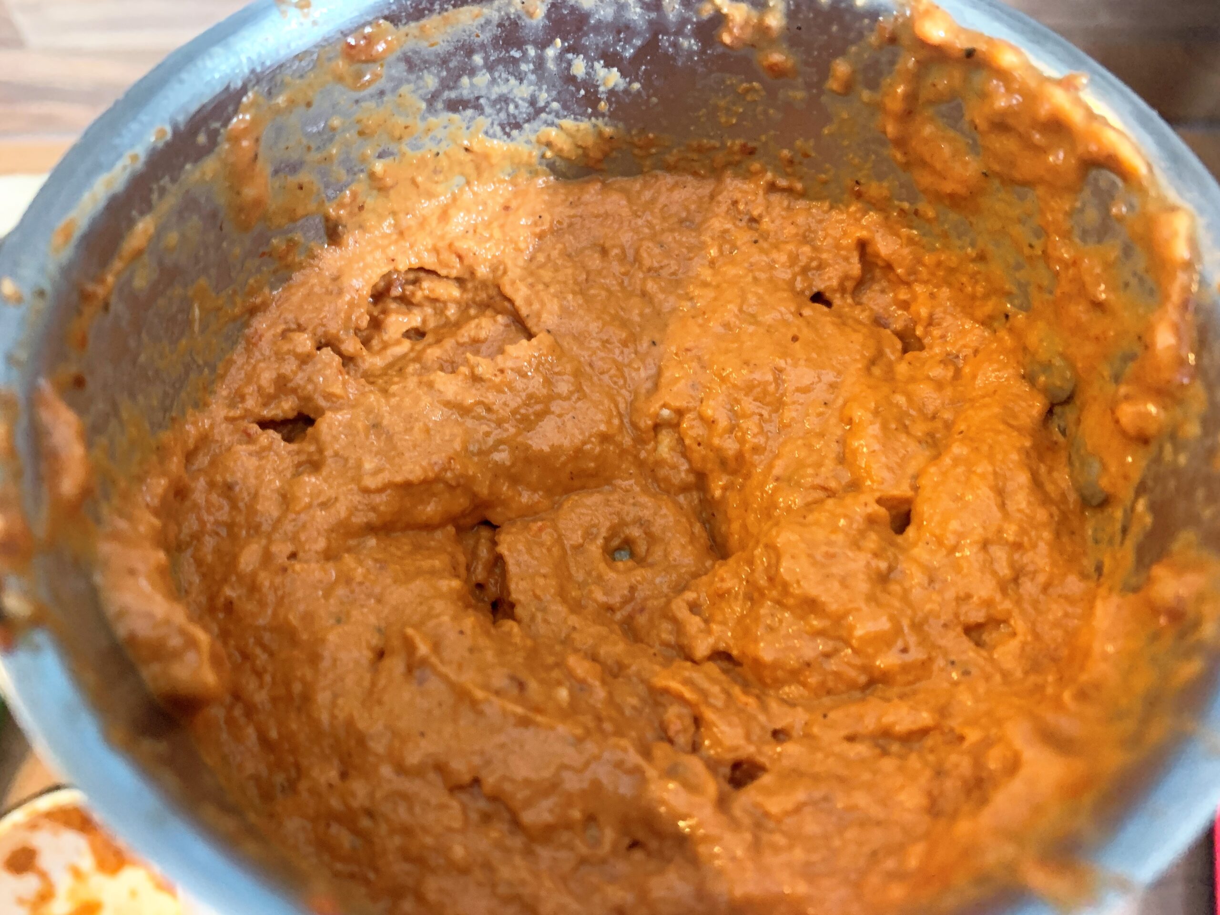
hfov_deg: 67.3
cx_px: 610
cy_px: 458
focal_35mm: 26
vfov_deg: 53.1
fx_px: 916
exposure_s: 1/25
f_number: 1.8
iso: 320
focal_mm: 4.25
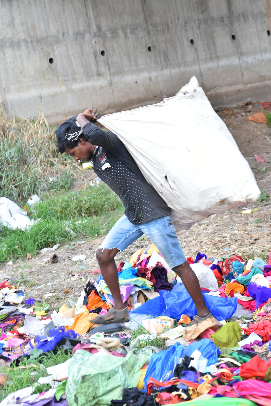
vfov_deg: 26.0
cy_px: 203
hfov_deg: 17.5
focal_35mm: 78
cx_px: 136
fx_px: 881
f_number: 5
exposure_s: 1/60
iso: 800
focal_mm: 52
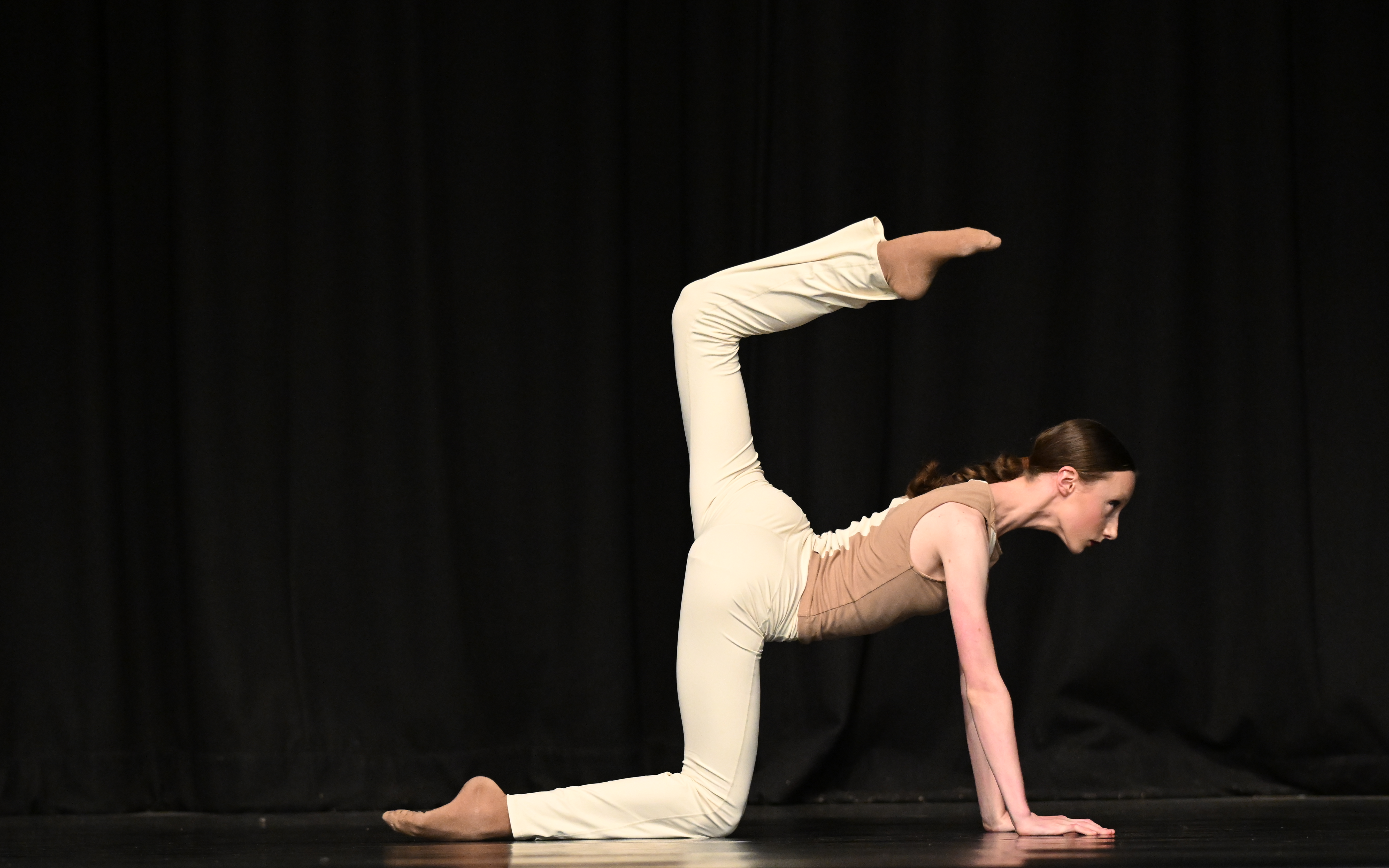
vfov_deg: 4.8
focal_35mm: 276
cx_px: 695
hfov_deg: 7.6
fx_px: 10448
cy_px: 444
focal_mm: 180
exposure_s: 1/800
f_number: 2.8
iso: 4000
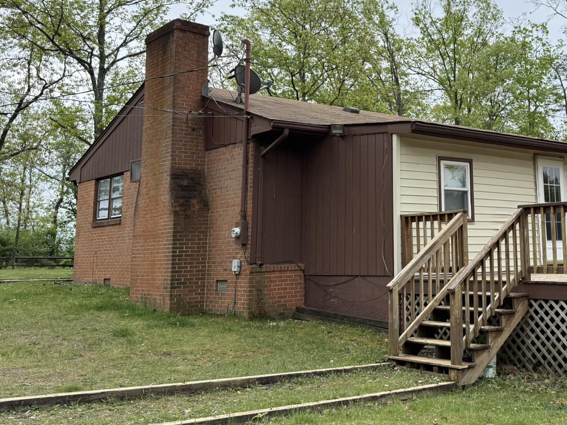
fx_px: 704
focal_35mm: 43
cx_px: 437
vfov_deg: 33.2
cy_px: 128
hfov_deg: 42.3
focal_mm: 6.76
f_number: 1.78
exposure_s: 1/1174
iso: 100
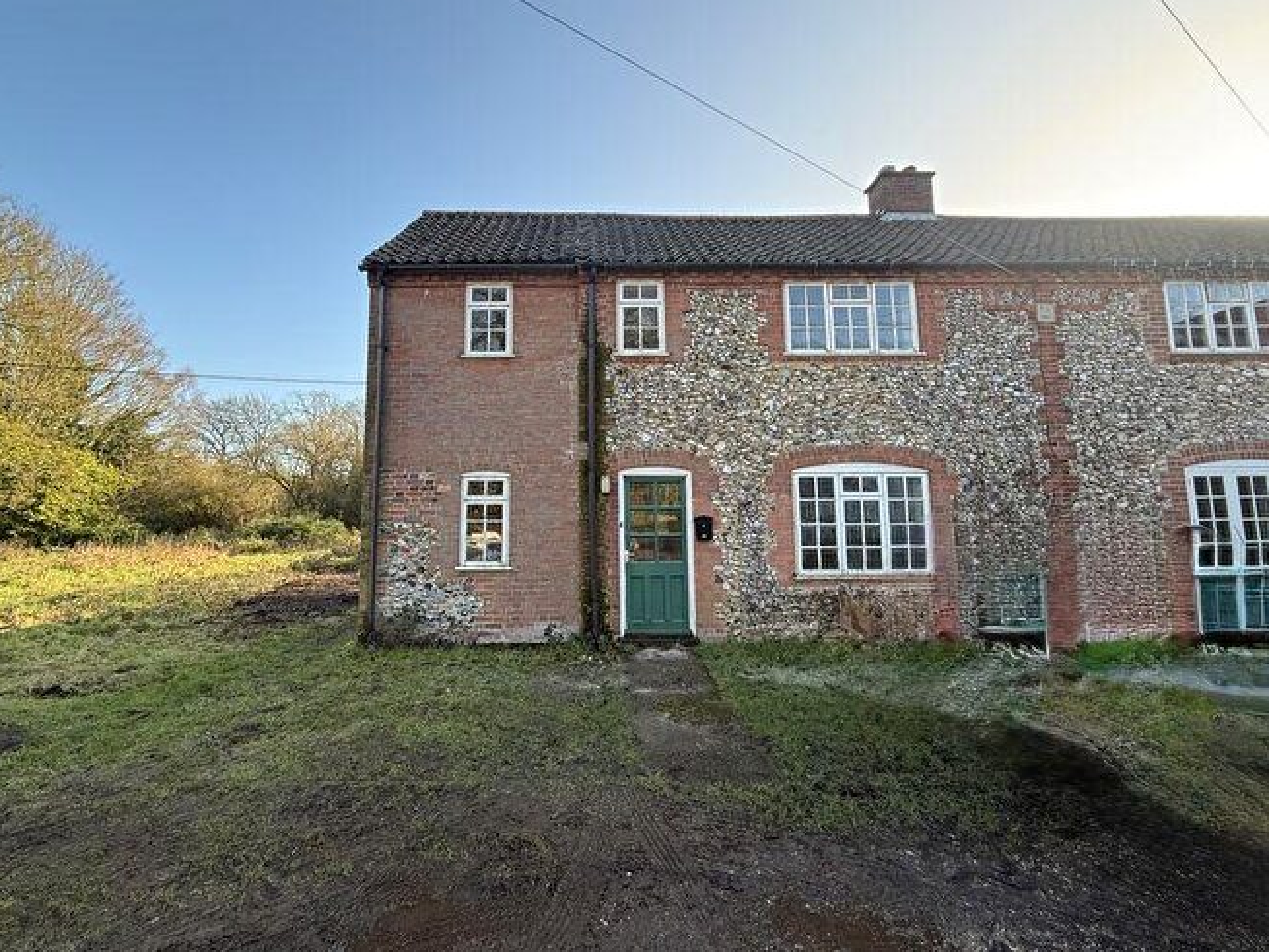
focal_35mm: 15
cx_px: 599
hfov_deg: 98.1
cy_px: 448
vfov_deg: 81.7
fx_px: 550
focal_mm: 2.22
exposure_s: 1/200
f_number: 2.2
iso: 64
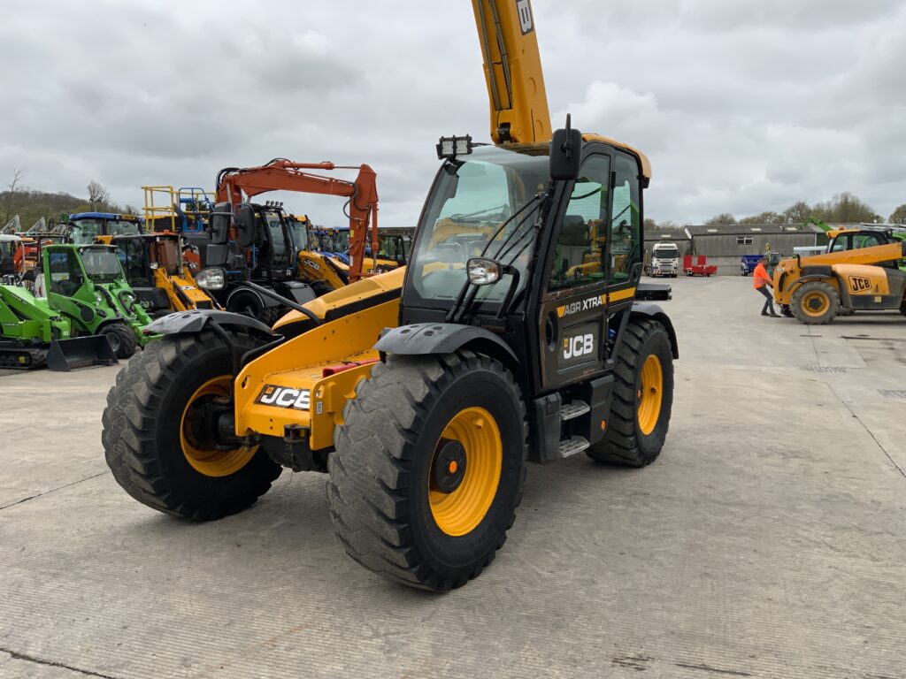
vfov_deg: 48.2
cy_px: 340
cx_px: 453
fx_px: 759
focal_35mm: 29
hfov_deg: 61.7
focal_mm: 3
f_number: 1.8
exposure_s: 1/2141
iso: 20
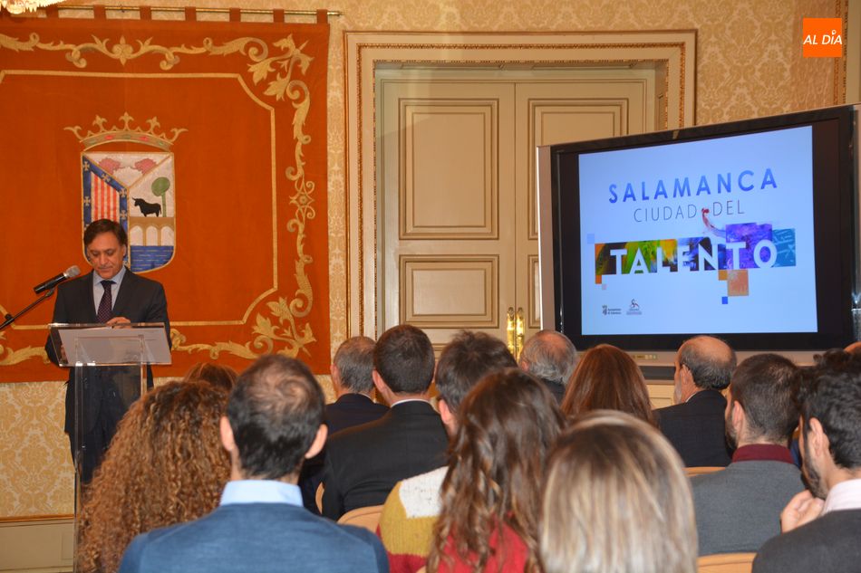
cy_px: 286
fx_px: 1793
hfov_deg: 27.0
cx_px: 430
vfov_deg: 18.2
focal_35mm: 75
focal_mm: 50
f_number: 4.8
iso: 640
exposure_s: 1/60
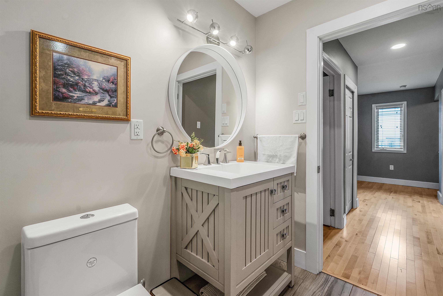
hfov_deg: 96.7
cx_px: 222
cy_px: 148
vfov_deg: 73.7
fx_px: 197
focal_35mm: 16
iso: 250
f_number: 8
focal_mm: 16
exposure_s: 1/20
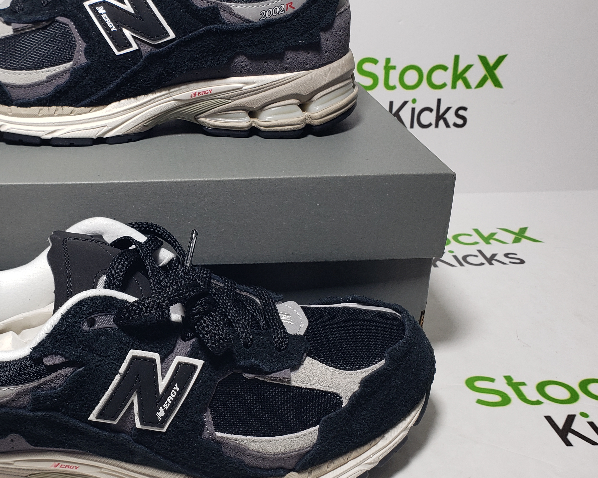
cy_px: 237
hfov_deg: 43.2
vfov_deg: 36.5
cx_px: 139
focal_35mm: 41
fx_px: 726
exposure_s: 1/147
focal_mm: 4.3
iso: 50
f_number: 2.4
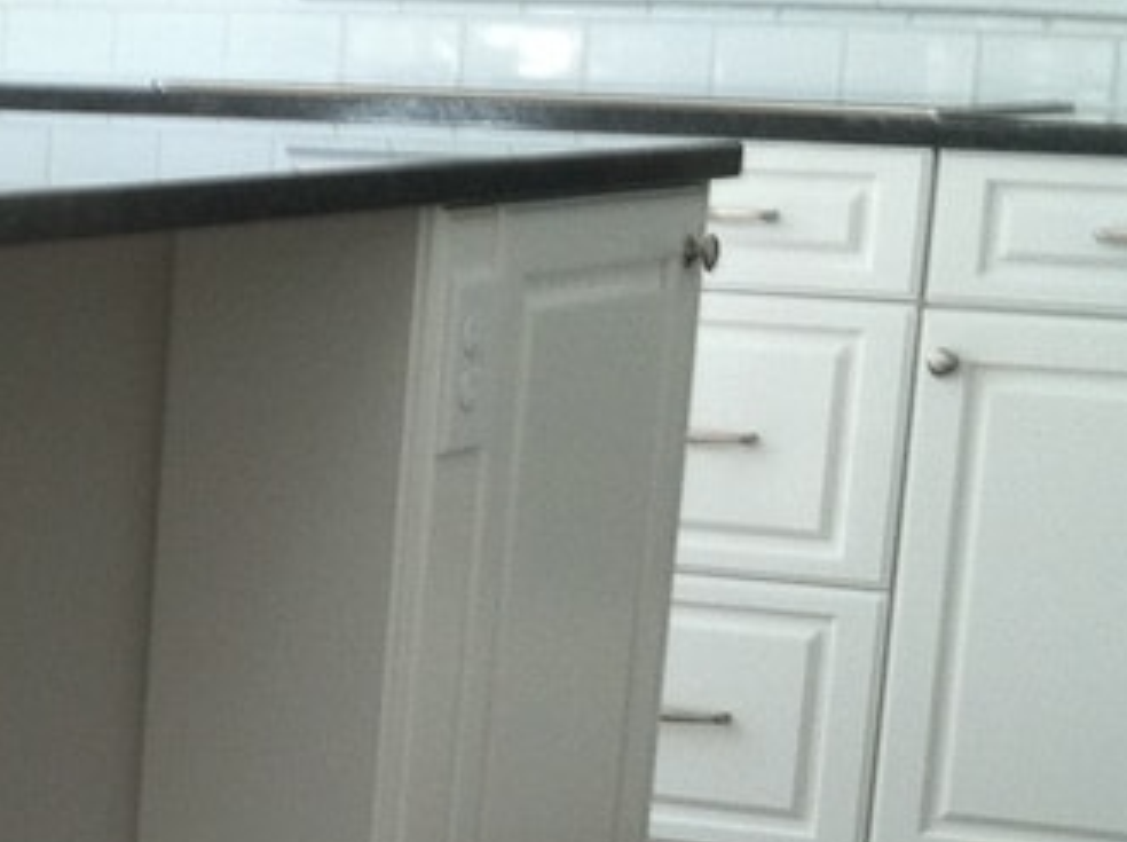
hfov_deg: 13.0
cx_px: -617
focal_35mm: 143
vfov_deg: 10.2
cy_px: 1072
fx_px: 4649
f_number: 2.8
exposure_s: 1/15
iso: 80
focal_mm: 3.85
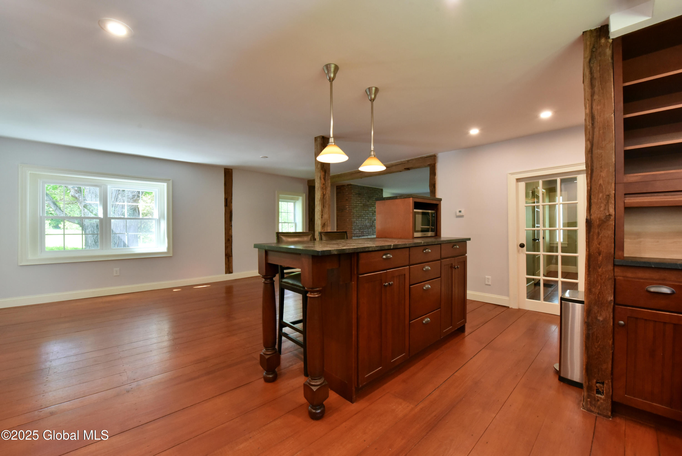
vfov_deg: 81.3
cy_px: 228
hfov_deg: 104.2
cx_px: 341
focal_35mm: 14
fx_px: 265
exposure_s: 1/60
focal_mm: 14
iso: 4000
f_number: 10
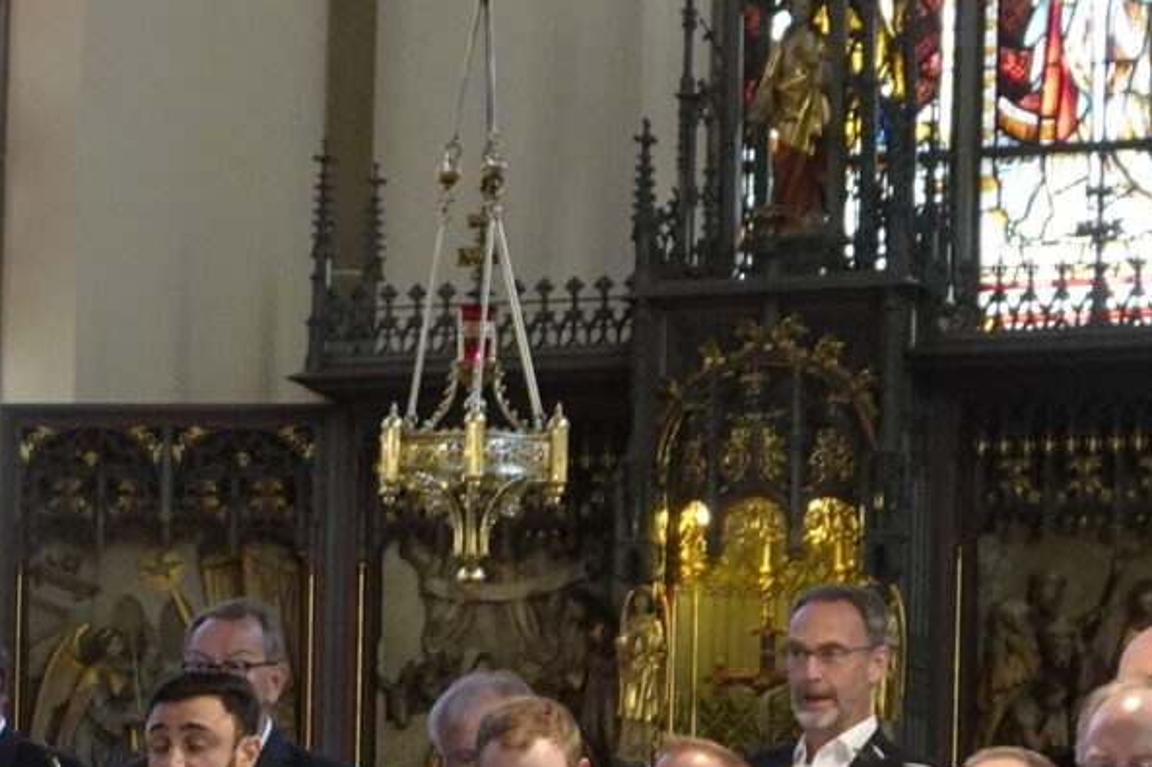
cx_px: -763
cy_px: 1176
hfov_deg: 10.3
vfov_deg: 7.1
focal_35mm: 190
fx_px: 6078
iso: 800
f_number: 3.2
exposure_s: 1/30
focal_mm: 16.31
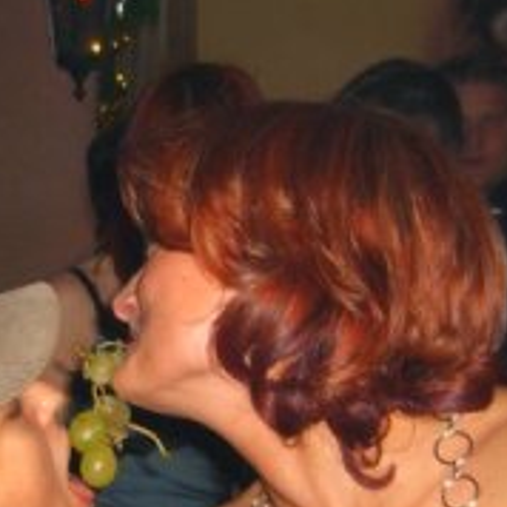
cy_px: 404
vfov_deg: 15.3
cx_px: 148
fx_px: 1872
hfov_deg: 15.4
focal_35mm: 113
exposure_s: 1/60
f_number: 2.8
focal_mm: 7.9
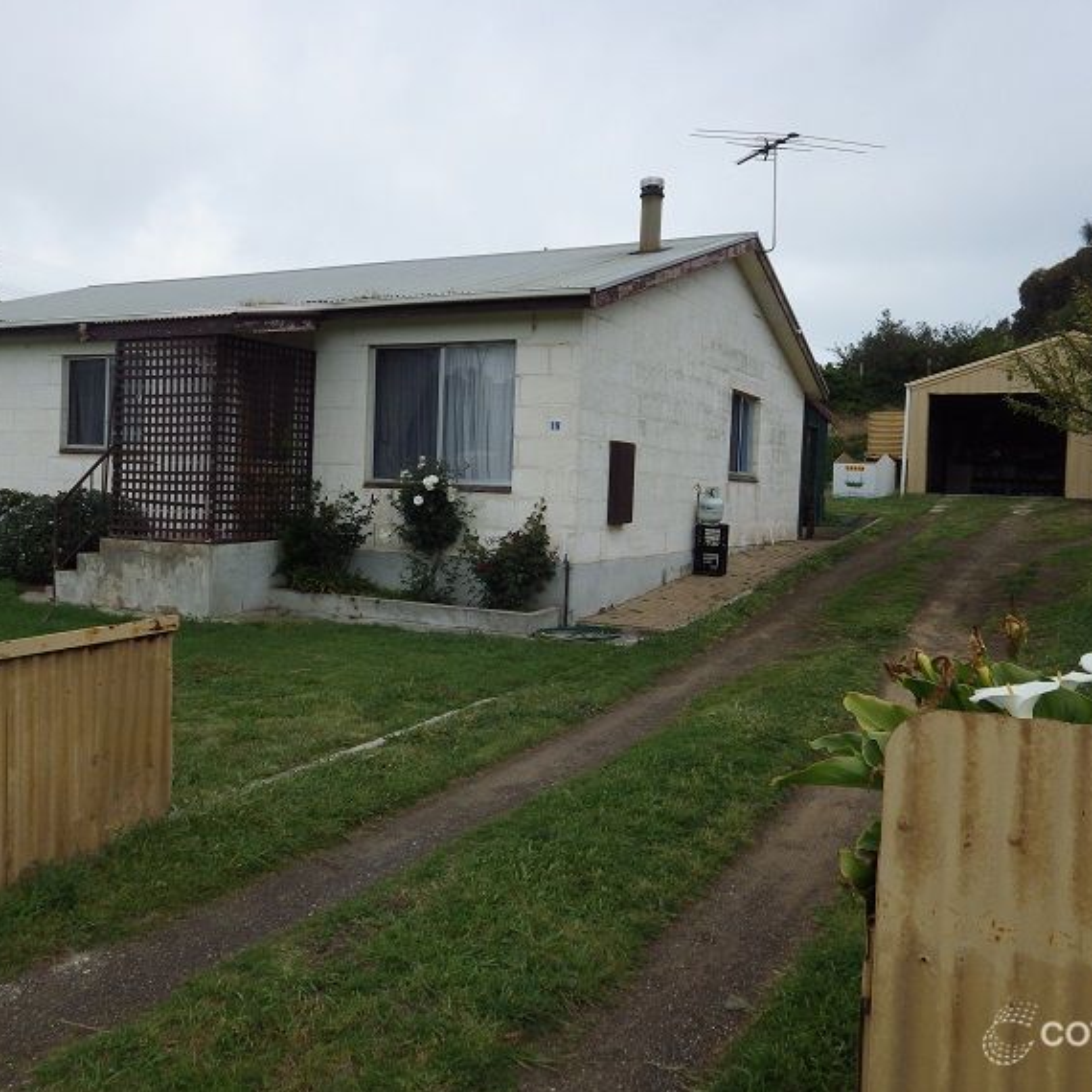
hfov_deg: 52.4
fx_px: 1106
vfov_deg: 52.5
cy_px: 525
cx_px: 477
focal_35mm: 31
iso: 100
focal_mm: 4.4
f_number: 3.1
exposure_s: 1/1250
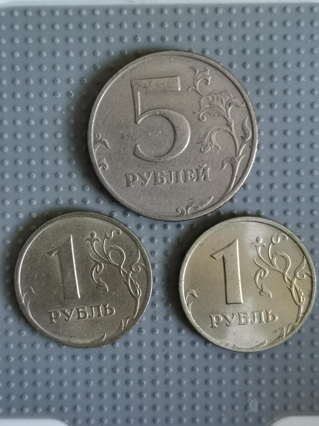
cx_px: 160
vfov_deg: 36.8
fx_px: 639
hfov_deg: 28.0
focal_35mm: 52
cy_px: 213
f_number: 1.8
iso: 320
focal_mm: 4.75
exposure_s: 1/50
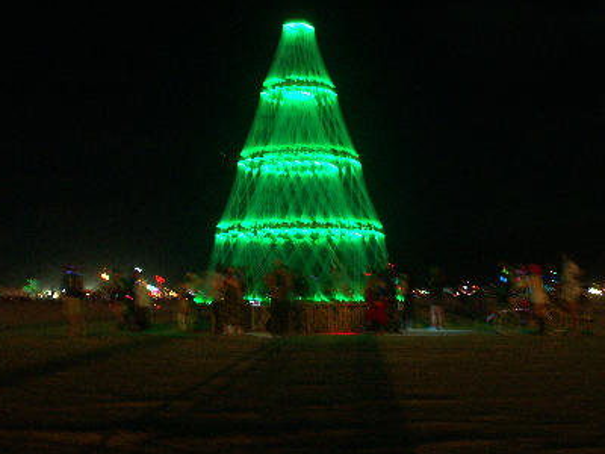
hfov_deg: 39.7
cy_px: 179
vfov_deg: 30.2
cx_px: 306
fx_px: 839
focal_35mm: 48
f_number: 2.8
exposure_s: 1.3
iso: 200
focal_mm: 9.36
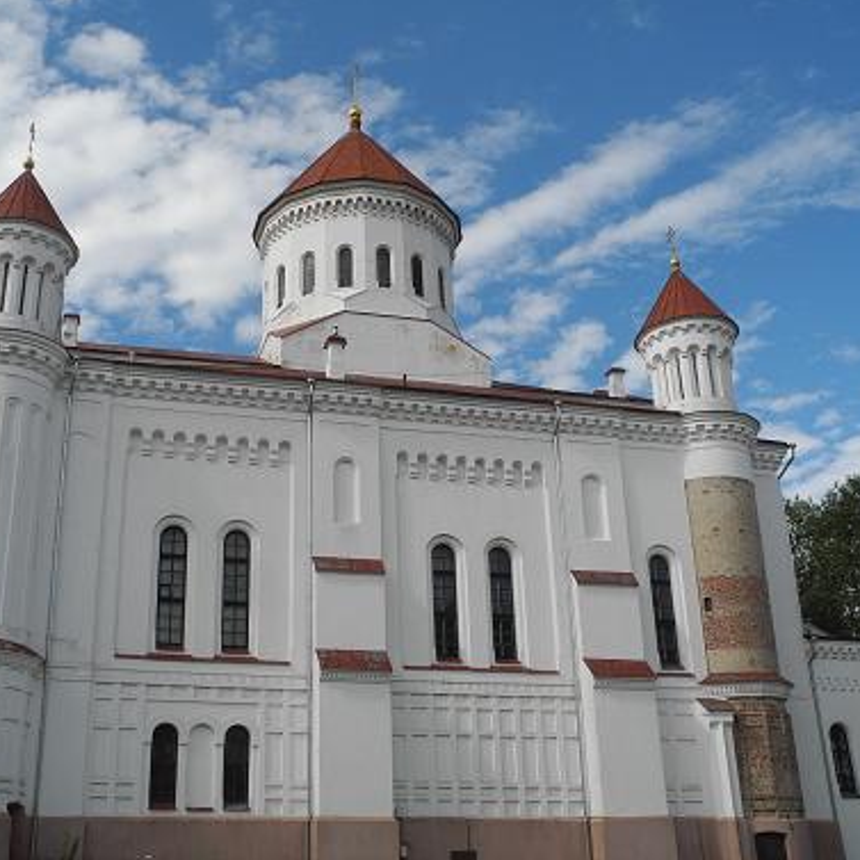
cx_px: 338
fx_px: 1181
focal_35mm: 42
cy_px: 424
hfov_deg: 39.8
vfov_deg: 40.0
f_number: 5
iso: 100
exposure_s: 1/800
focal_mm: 7.4
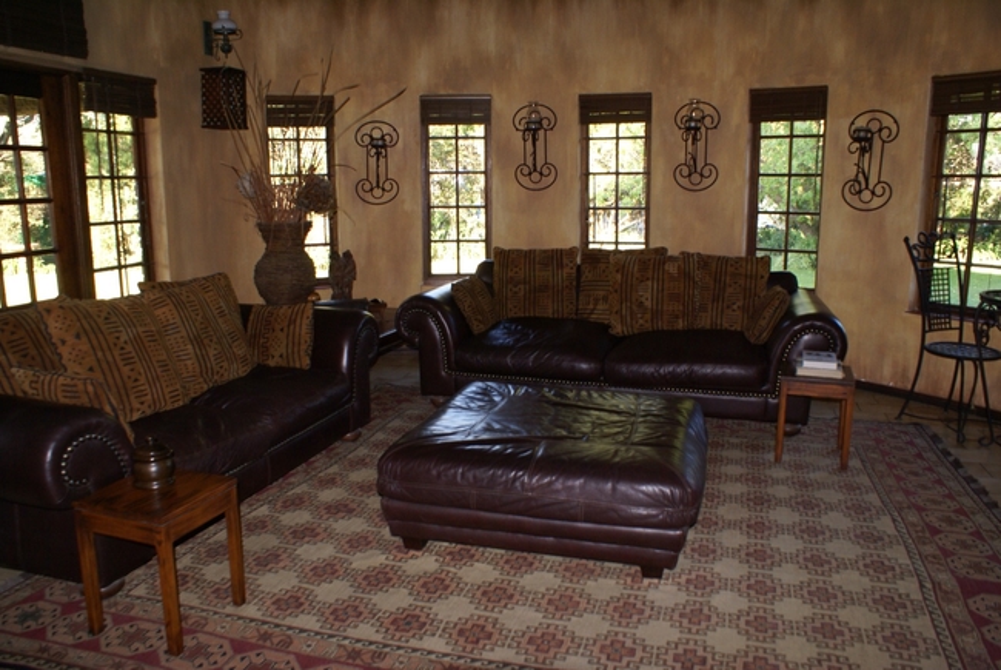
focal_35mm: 27
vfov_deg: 48.0
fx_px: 752
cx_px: 500
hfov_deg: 67.3
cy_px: 335
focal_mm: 18
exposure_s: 1/60
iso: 400
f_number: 5.6
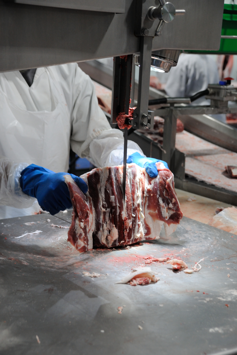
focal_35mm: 70
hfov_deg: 19.5
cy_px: 178
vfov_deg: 28.8
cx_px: 118
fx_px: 691
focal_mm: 70
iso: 1600
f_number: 5.6
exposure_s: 1/125
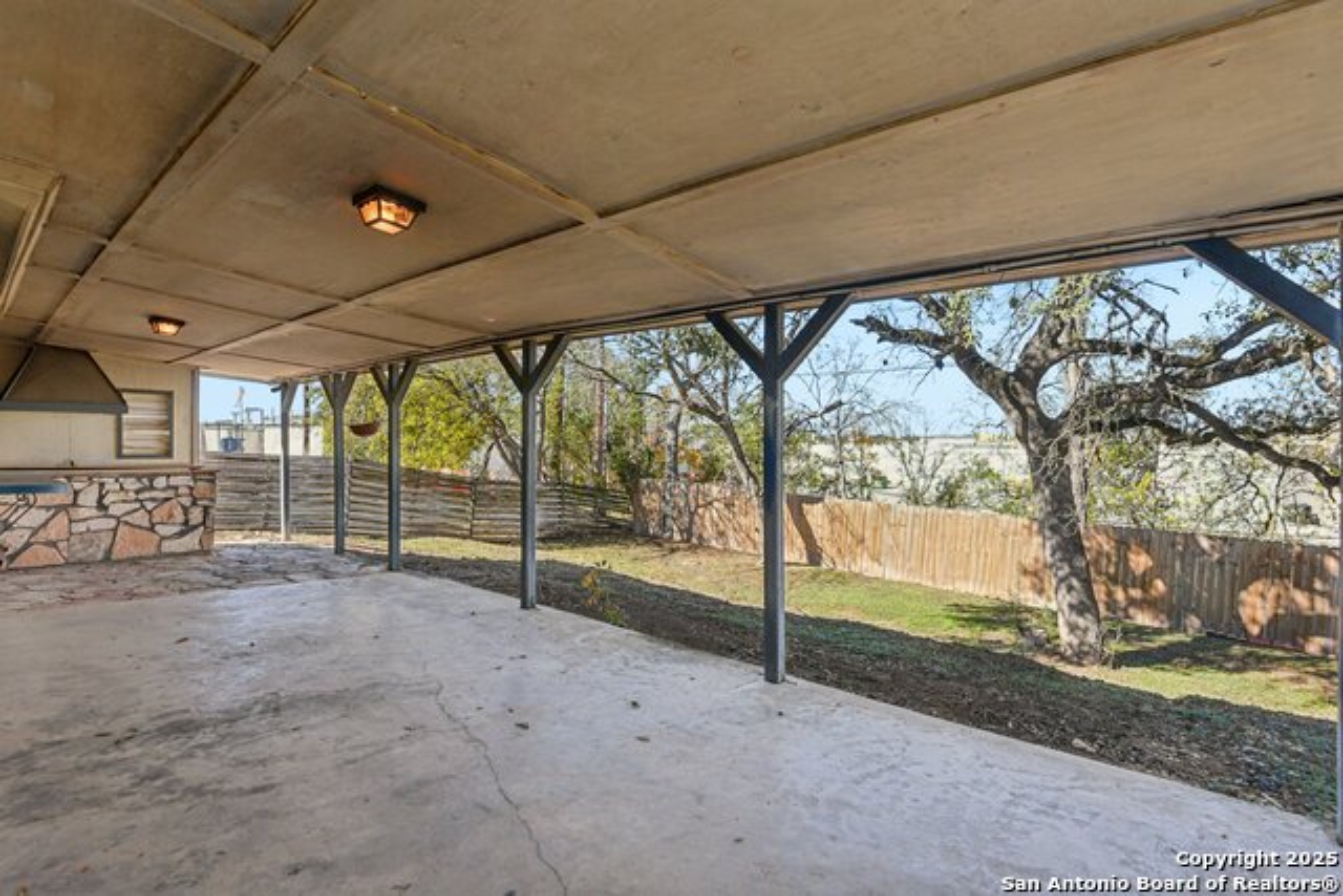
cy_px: 448
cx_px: 672
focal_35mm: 17
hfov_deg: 93.3
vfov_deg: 70.5
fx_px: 634
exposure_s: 1/160
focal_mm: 17
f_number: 8
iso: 400
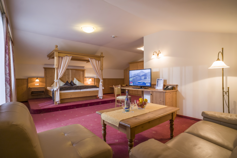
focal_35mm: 28
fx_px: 184
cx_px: 118
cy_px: 79
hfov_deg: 65.5
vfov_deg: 46.4
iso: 400
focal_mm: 28
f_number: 4.8
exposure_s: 1/15
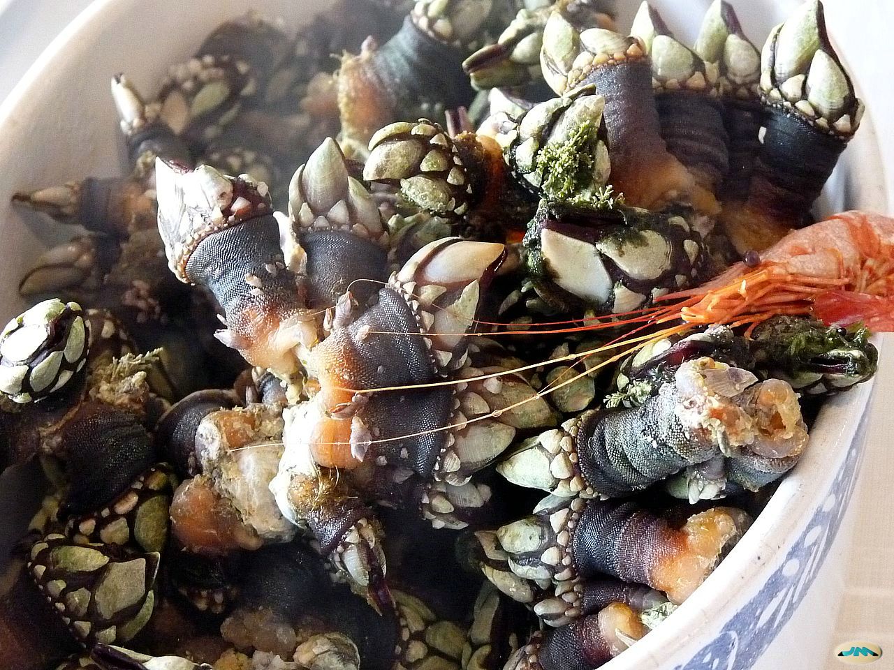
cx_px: 447
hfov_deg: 19.4
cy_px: 335
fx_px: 2608
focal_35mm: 101
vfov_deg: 14.6
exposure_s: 1/15
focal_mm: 18
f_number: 3.6
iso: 800
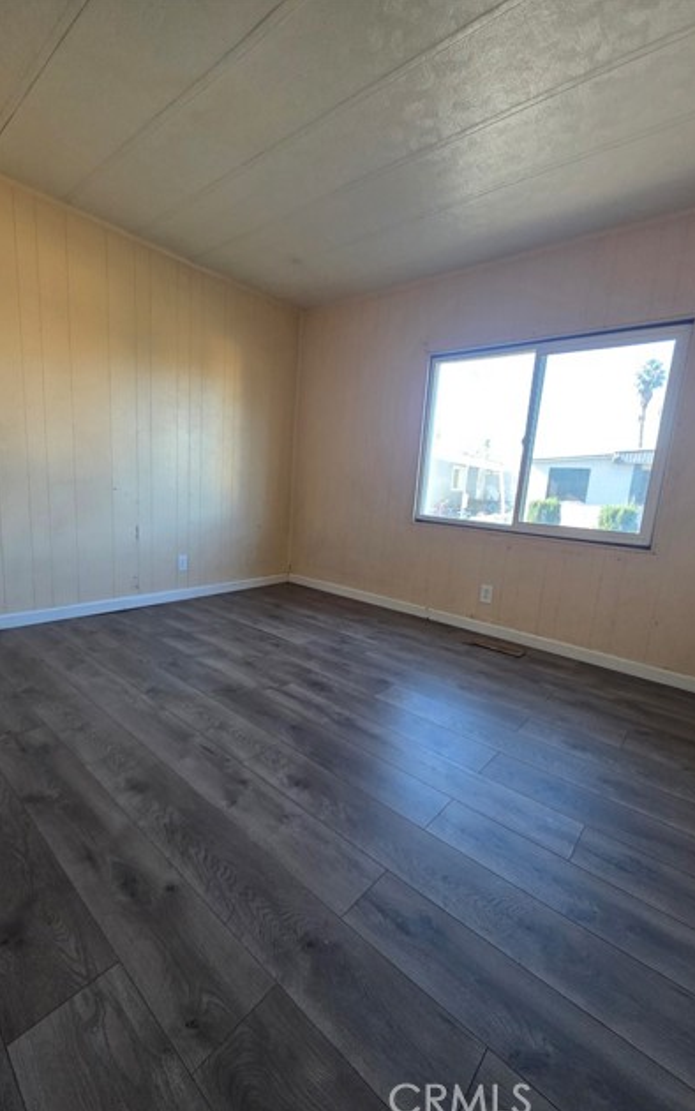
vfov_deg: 105.3
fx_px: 424
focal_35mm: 14
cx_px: 335
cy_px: 561
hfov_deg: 78.6
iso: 320
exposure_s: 1/120
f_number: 1.9
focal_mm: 2.2
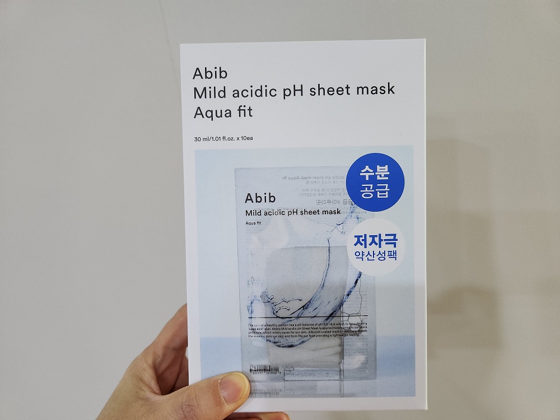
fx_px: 372
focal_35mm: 23
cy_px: 210
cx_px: 280
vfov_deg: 58.9
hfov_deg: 73.9
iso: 800
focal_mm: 5.4
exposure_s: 1/120
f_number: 1.8
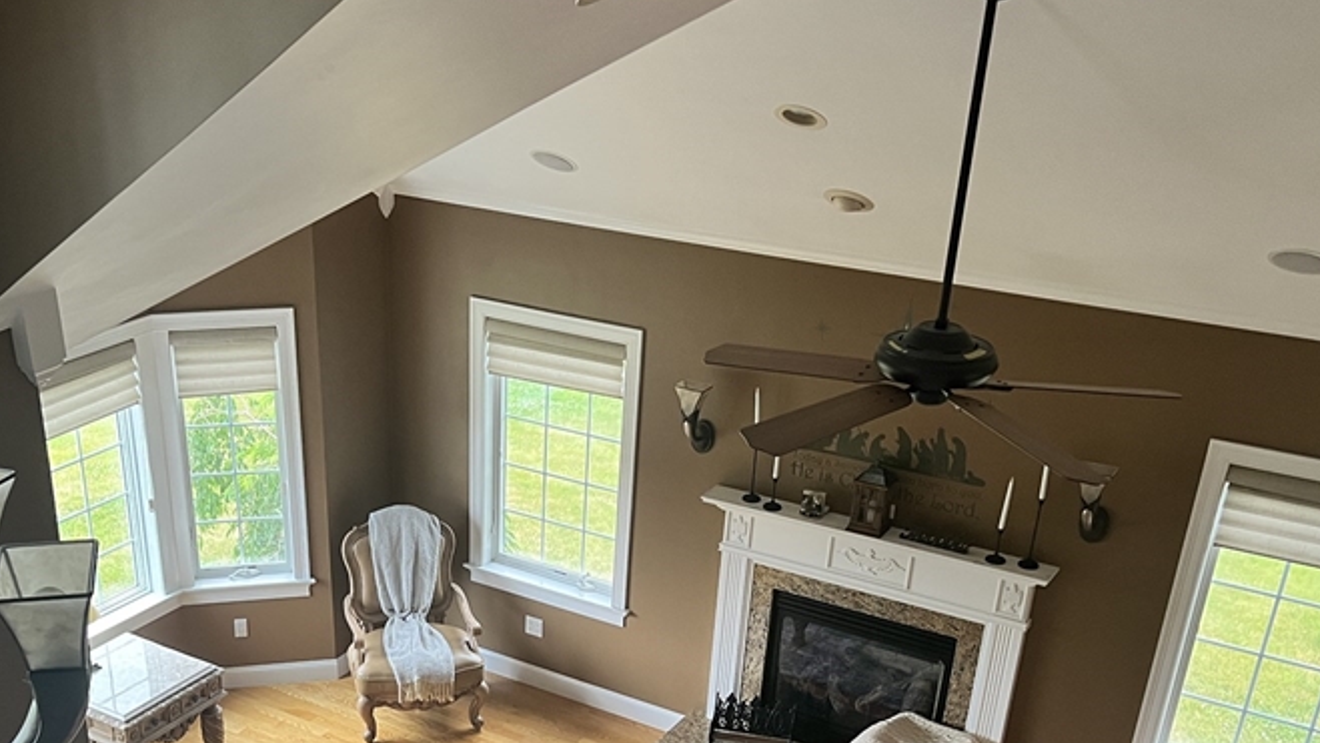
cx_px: 465
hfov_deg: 45.8
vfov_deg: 26.2
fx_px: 1540
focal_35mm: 44
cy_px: 675
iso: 100
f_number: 1.5
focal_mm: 5.7
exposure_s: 1/60
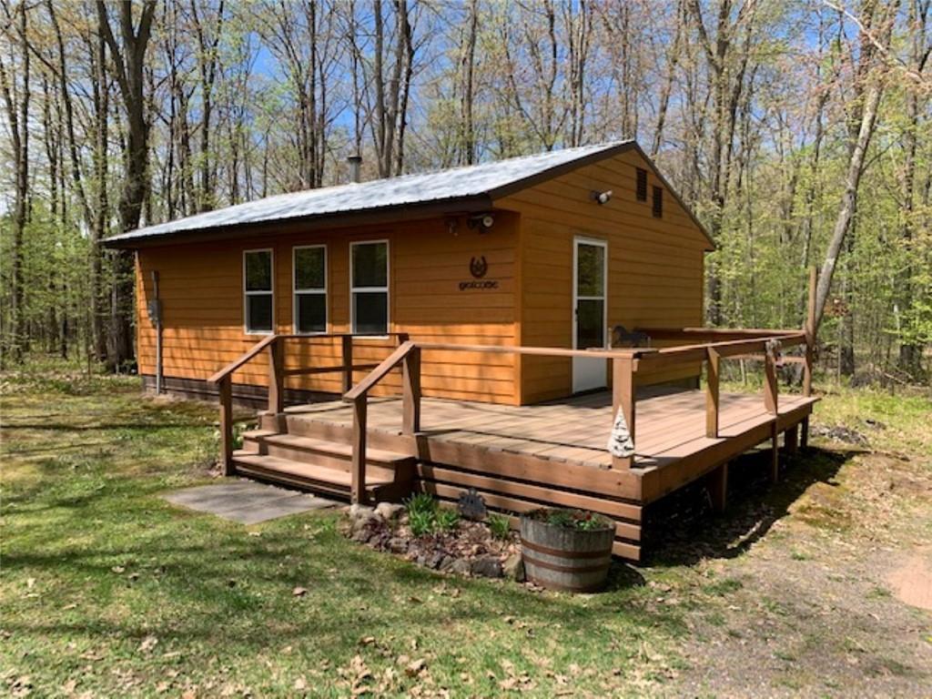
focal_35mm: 26
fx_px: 700
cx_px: 466
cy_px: 350
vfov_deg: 53.1
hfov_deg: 67.3
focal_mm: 4.25
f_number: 1.8
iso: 25
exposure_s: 1/1065
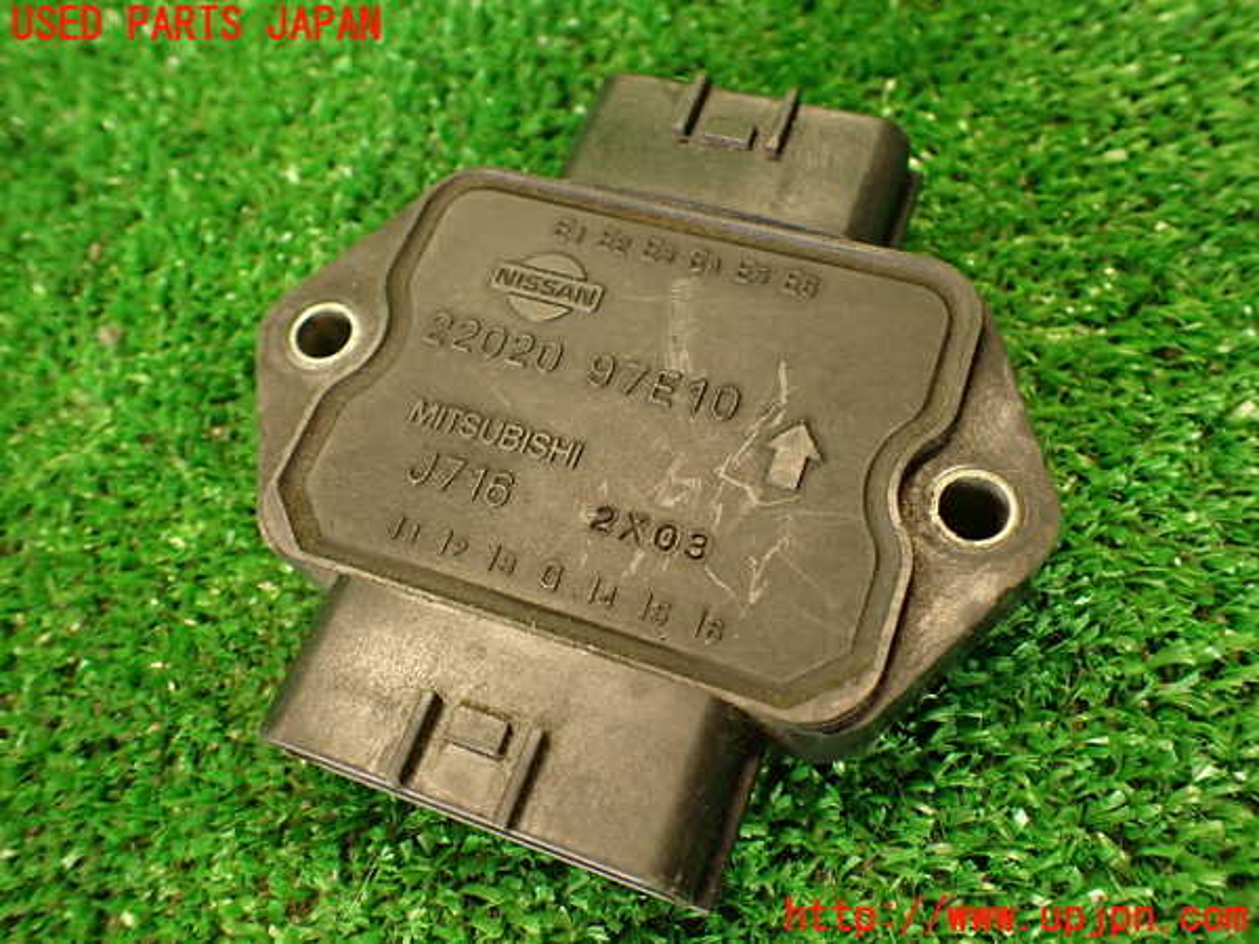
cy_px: 472
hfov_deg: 60.0
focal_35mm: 30
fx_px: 1091
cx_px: 630
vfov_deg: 46.8
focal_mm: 5.4
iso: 400
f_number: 2.3
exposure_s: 1/30
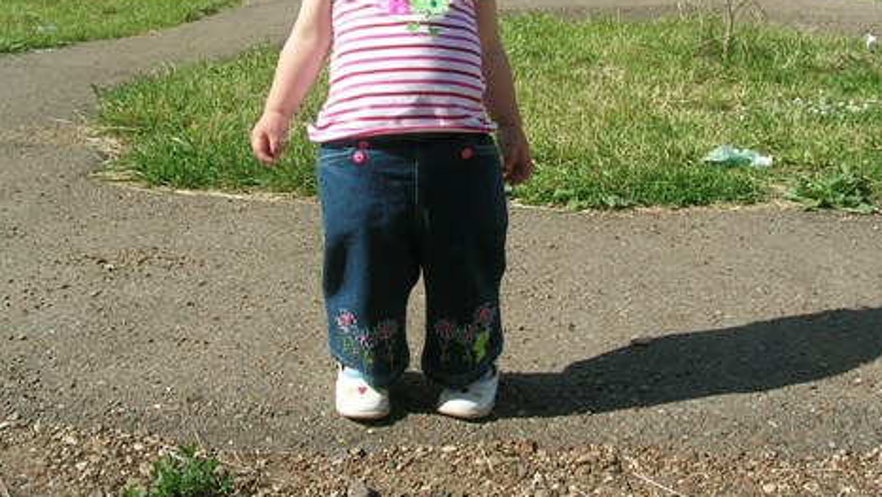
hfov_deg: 42.1
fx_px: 1146
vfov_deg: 24.1
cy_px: 100
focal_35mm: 49
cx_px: 472
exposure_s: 1/399
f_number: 4.8
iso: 50
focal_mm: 5.4
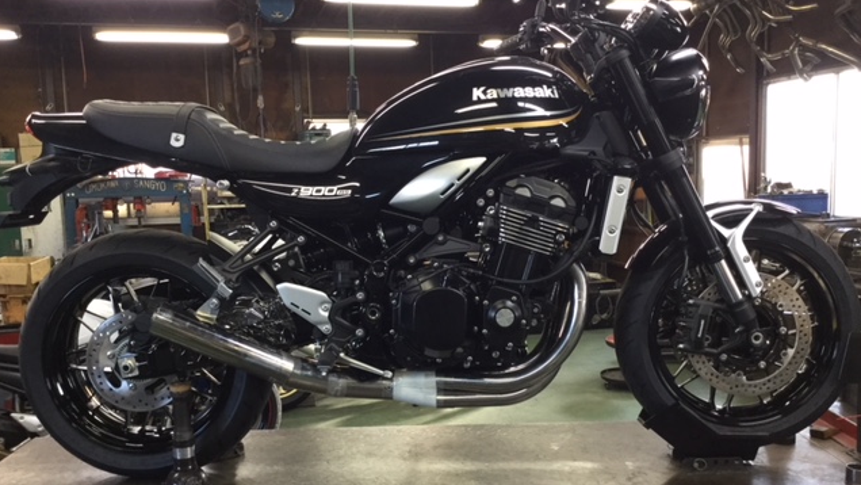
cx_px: 429
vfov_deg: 34.6
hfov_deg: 58.0
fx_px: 776
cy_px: 268
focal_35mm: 34
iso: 100
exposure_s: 1/33
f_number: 2.4
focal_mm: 3.3
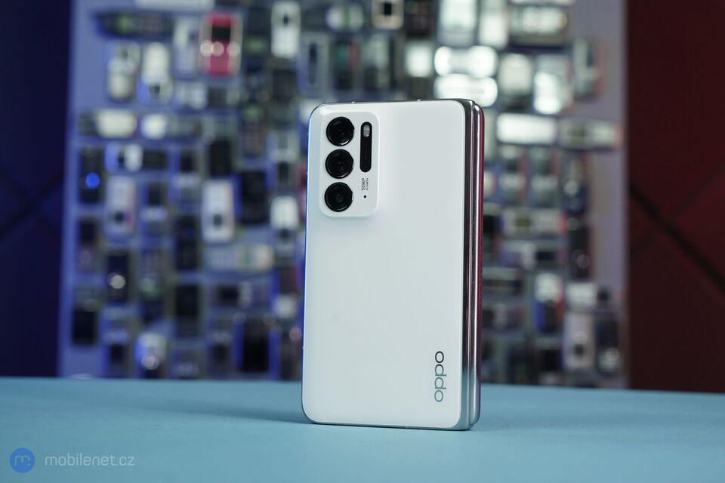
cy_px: 242
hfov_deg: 38.2
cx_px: 362
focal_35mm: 52
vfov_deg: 26.0
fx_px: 1047
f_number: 7.1
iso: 1250
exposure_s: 1/160
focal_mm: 52
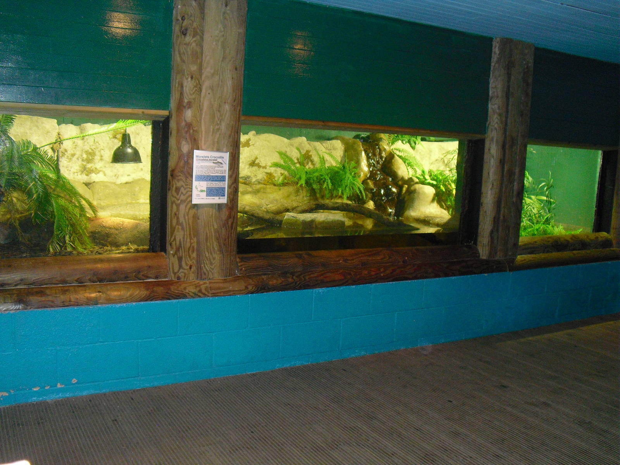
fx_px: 645
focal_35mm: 36
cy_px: 232
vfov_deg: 39.7
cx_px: 310
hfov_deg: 51.4
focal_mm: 6.3
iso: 400
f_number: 3.1
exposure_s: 1/60
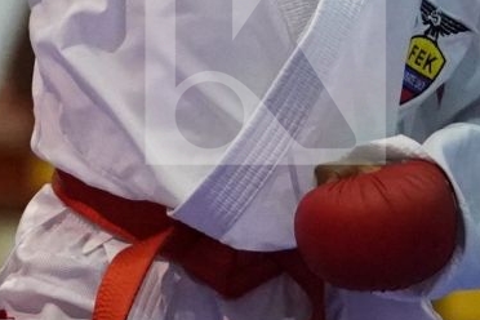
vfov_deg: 1.5
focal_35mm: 929
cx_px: -172
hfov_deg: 2.2
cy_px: 48
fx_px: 12386
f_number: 2.8
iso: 6400
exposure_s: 1/800
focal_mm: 128
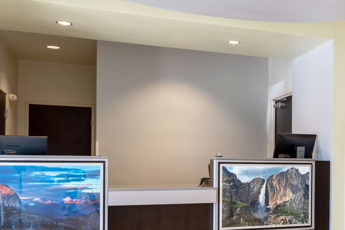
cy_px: 182
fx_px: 422
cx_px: 350
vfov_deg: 29.8
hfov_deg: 39.0
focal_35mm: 44
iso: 400
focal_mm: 20
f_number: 8
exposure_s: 1/50
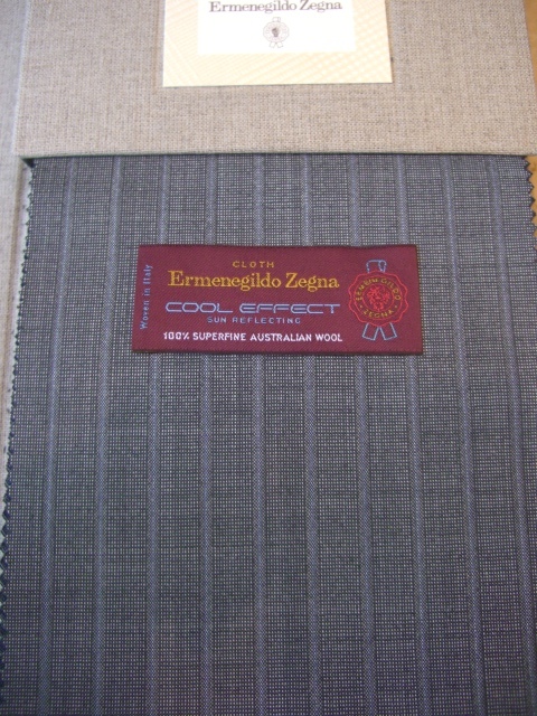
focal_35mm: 38
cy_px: 358
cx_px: 268
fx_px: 786
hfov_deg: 37.7
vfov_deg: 49.0
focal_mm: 7.9
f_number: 2.8
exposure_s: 1/60
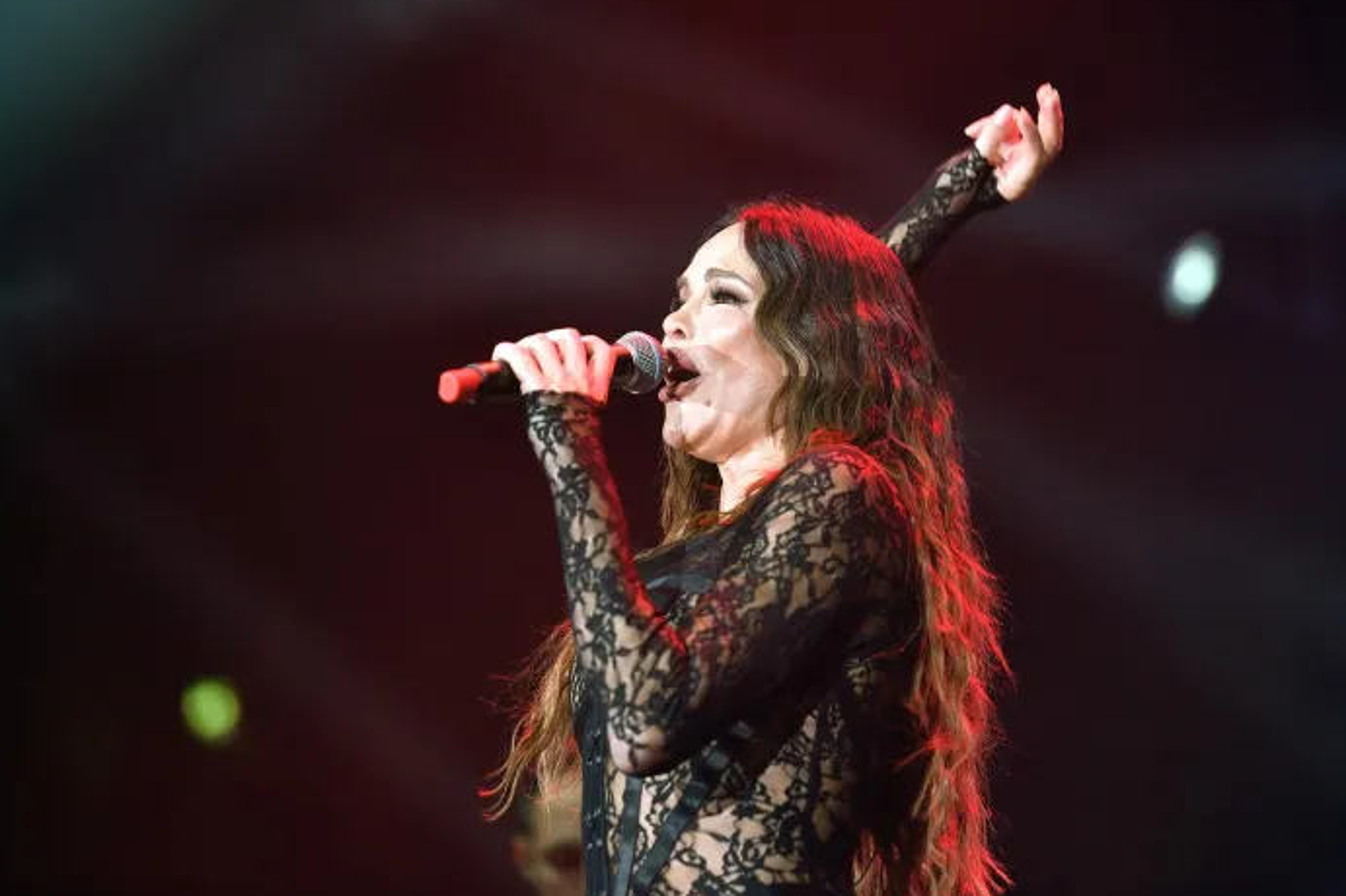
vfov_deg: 7.8
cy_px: 432
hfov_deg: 11.7
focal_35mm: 176
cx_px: 725
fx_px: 6577
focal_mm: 160
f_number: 4
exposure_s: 1/400
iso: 1000
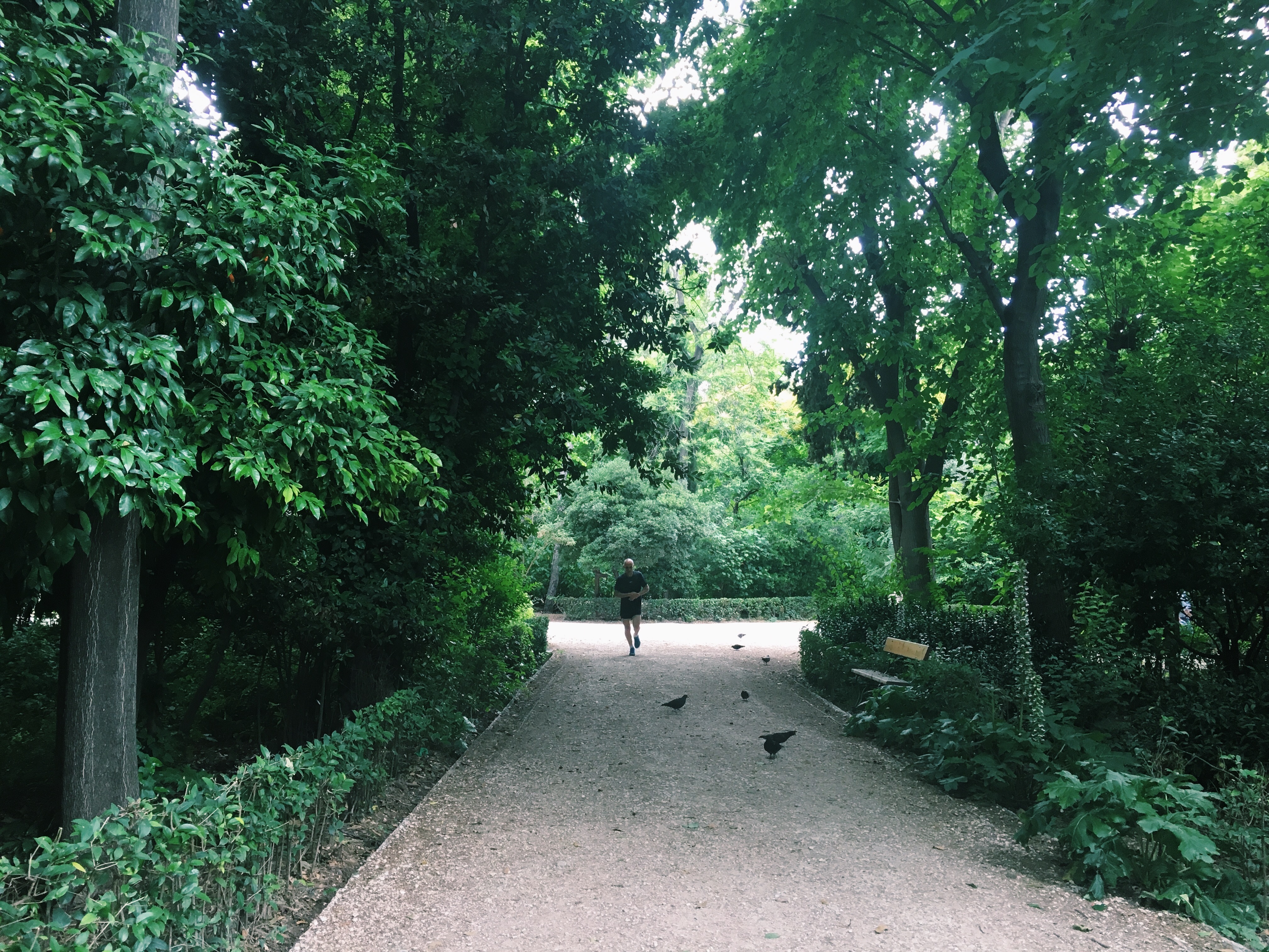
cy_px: 476
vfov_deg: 48.2
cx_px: 634
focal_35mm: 29
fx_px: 1063
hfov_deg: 61.7
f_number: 2.2
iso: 40
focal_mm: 4.15
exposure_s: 1/33
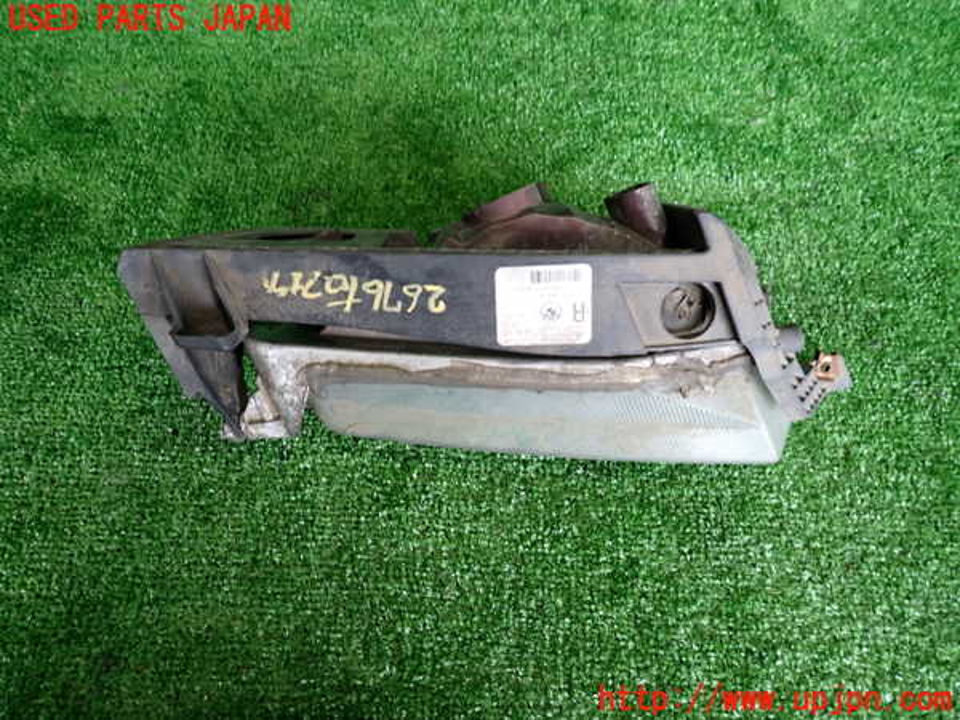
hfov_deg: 69.4
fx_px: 693
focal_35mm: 25
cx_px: 480
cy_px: 360
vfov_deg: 54.9
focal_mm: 4.5
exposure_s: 1/30
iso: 250
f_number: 2
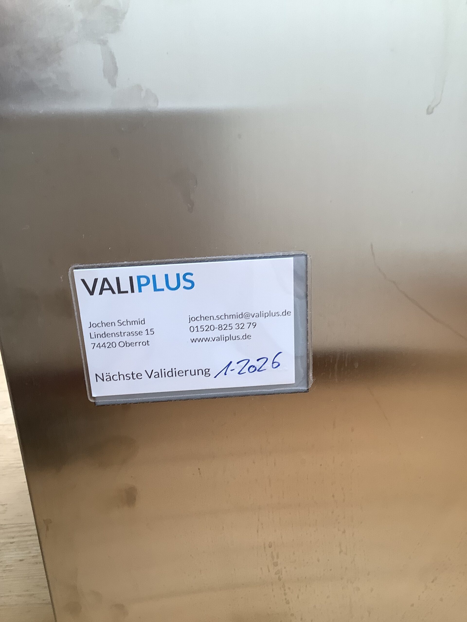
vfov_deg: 58.4
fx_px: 558
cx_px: 234
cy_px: 311
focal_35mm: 31
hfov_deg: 45.4
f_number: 2.4
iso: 80
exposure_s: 1/60
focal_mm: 3.3
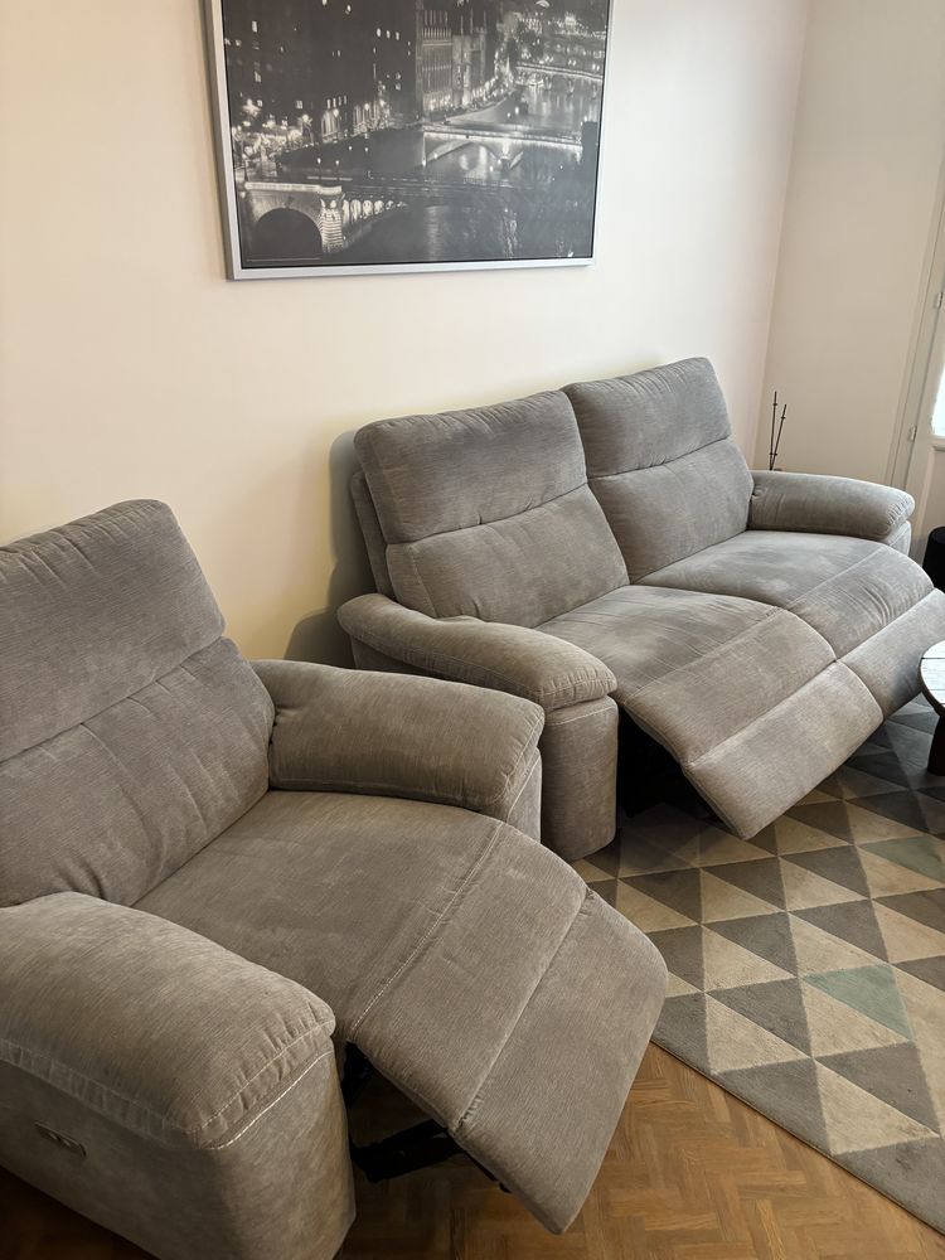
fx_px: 946
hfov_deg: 53.1
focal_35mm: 26
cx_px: 472
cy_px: 630
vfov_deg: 67.3
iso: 320
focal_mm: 5.96
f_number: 1.6
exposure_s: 1/50
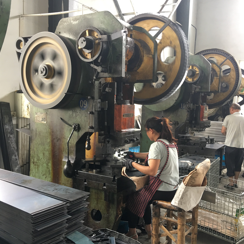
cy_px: 133
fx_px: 287
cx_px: 125
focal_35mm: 36
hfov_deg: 46.0
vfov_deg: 46.0
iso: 32
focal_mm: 4.15
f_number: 2.2
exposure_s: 1/17
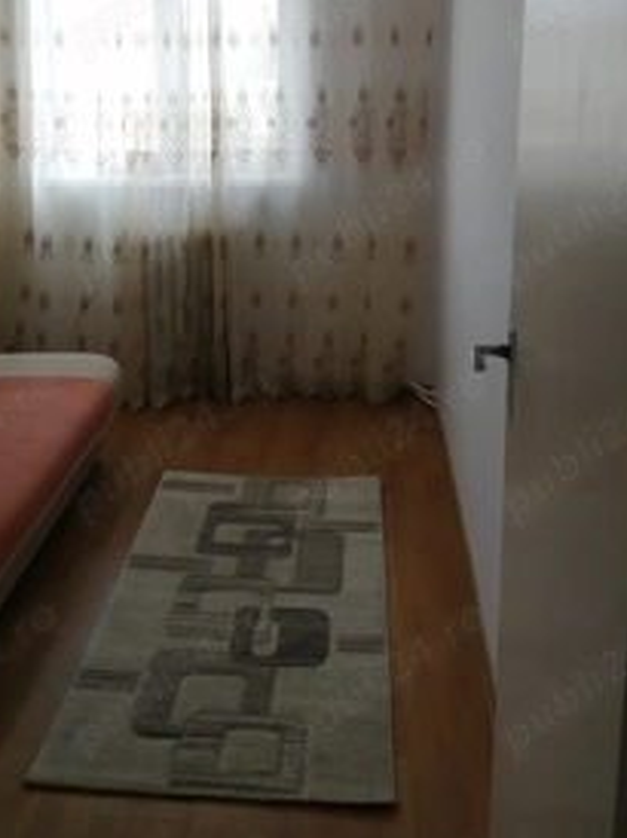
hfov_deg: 37.6
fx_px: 919
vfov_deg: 48.0
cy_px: 260
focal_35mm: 38
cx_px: 278
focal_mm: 3.6
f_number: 1.8
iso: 64
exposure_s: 1/50
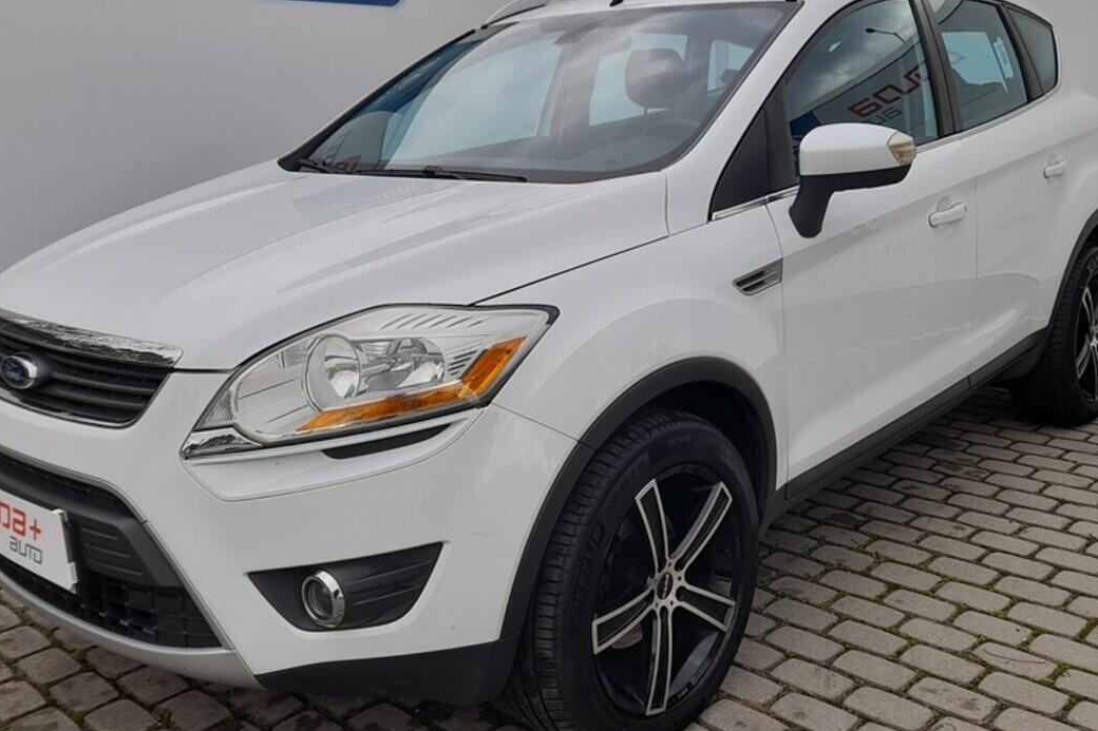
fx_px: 1098
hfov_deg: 53.1
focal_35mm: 36
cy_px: 284
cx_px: 564
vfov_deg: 36.7
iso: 20
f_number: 2
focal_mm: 4.6
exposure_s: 1/232
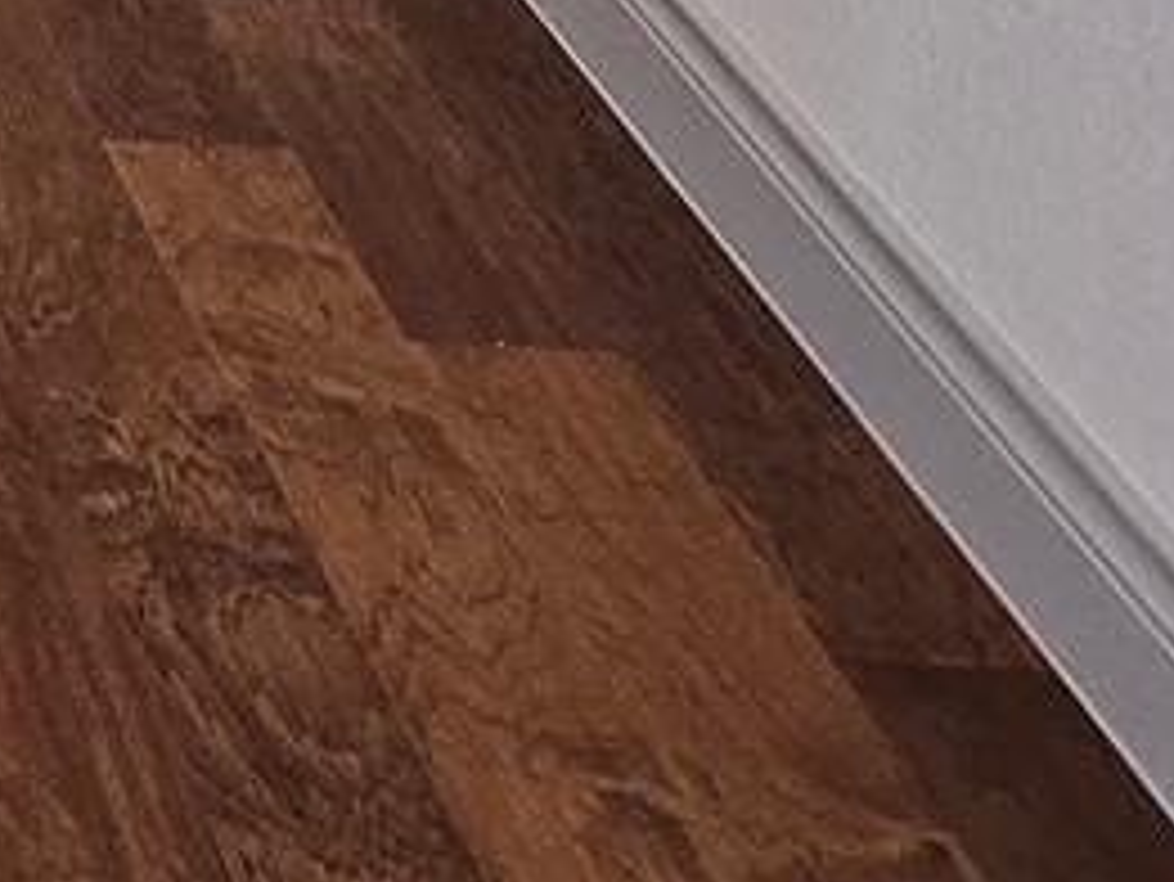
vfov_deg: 11.3
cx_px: -1439
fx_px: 3461
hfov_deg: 14.5
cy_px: -1418
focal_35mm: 102
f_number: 2.2
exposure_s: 1/120
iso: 80
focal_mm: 2.2
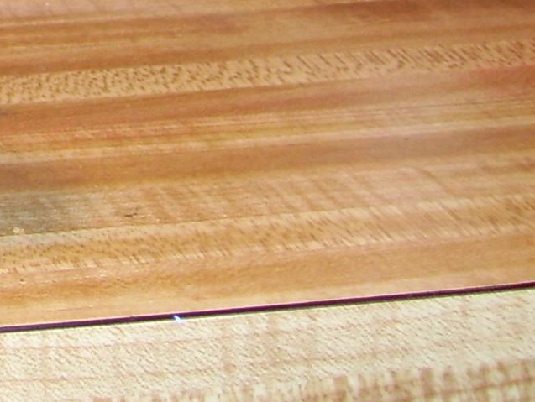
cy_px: -436
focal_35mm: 161
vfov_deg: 8.7
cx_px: -471
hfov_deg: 11.3
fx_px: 2491
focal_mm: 6
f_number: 2.7
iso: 80
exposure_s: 1/60
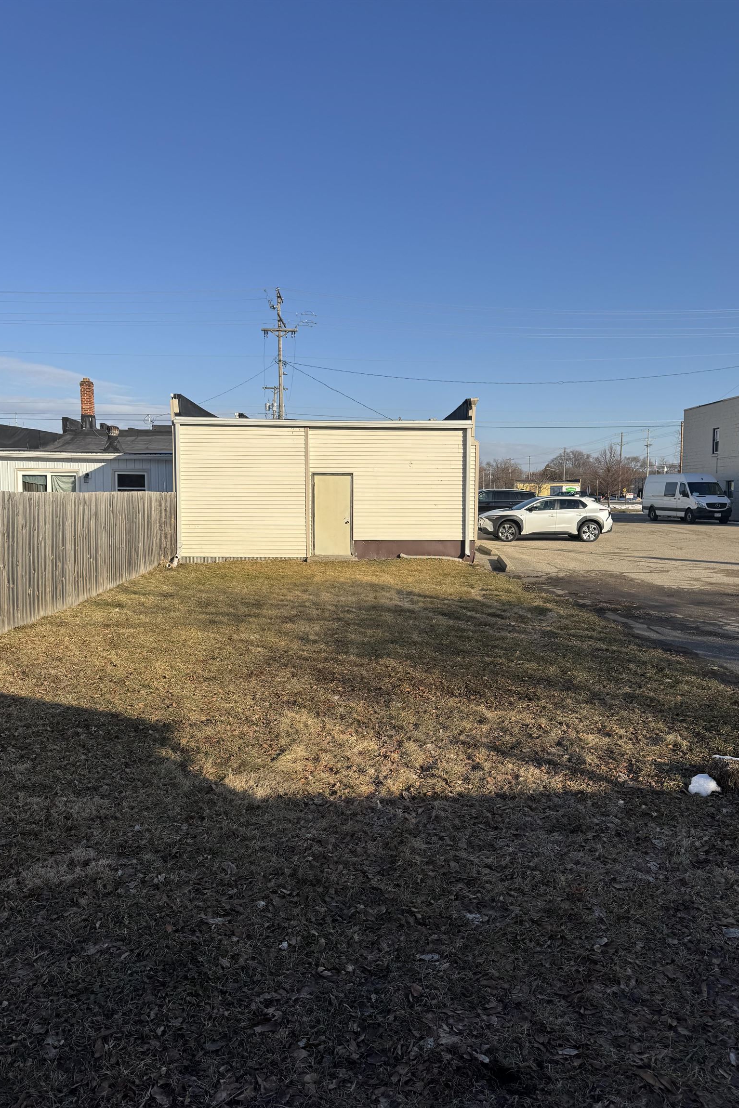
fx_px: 769
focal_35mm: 25
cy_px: 554
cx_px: 381
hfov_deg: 51.3
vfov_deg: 71.5
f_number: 1.78
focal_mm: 6.76
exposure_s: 1/4950
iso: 80
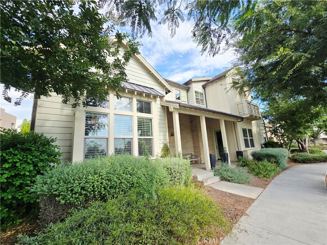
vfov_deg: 89.9
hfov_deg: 106.2
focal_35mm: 13
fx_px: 123
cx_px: 164
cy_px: 122
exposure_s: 1/1000
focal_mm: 2.2
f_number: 2.2
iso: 50
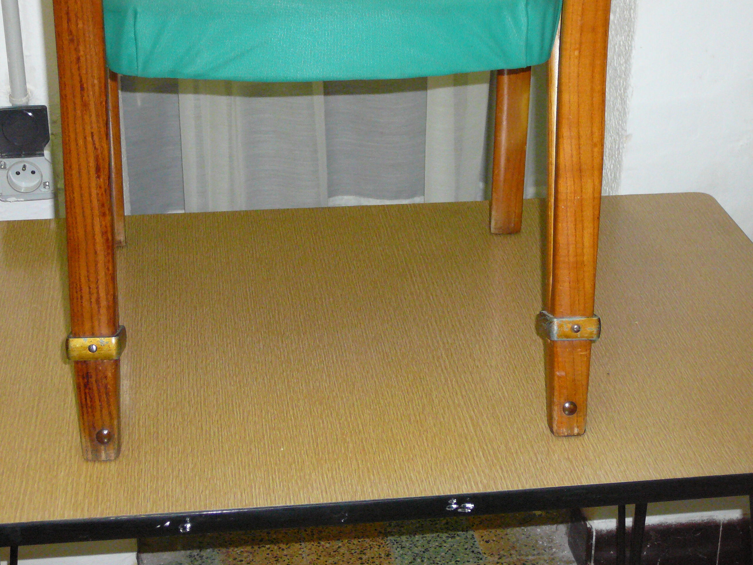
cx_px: 376
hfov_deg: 27.4
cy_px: 282
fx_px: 1544
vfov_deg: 20.7
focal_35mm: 71
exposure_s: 1/30
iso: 400
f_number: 3.7
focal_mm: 10.5
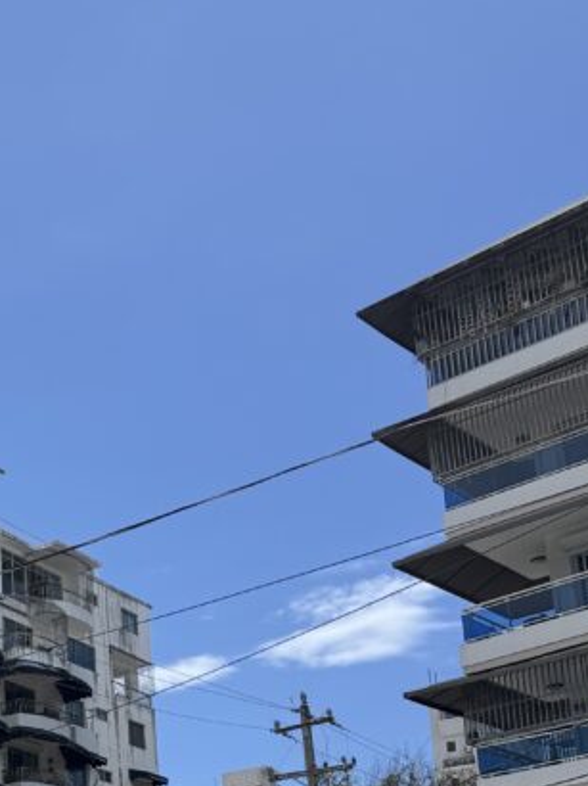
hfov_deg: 22.4
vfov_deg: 30.0
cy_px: 790
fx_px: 1360
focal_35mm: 60
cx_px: -124
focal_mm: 6.76
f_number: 1.78
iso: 80
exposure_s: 1/5348
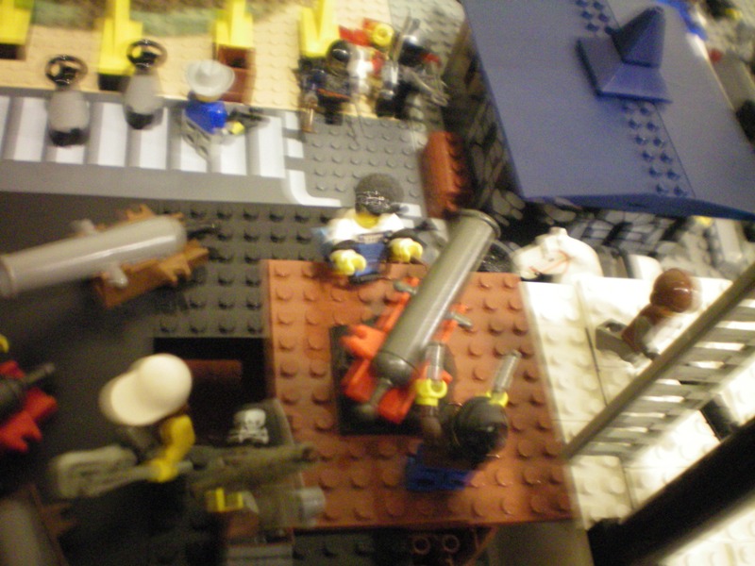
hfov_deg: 49.0
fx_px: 829
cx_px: 378
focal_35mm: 38
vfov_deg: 37.7
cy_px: 283
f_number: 3.1
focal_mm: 6.3
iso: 400
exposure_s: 1/6
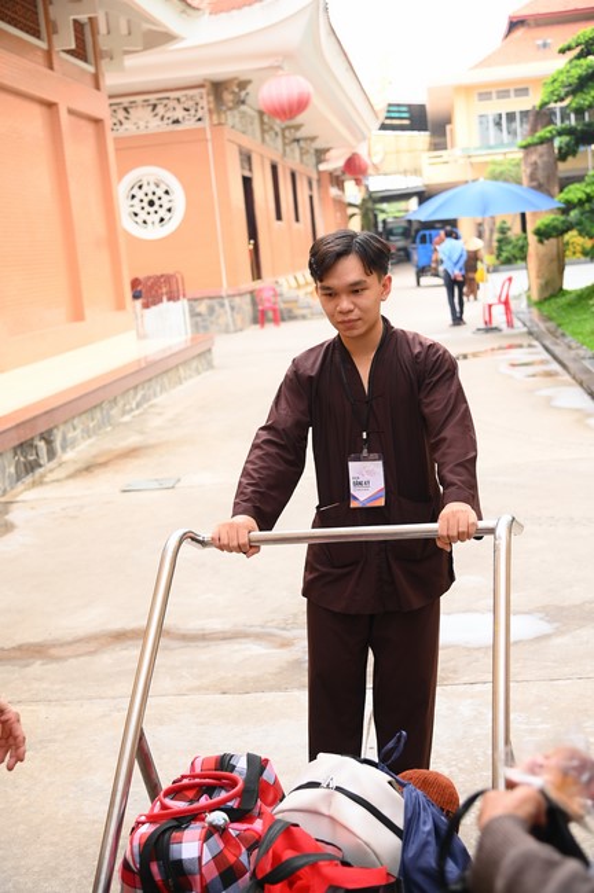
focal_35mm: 46
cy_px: 446
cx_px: 297
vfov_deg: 42.8
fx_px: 1141
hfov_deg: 29.2
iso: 500
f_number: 4
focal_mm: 46
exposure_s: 1/200
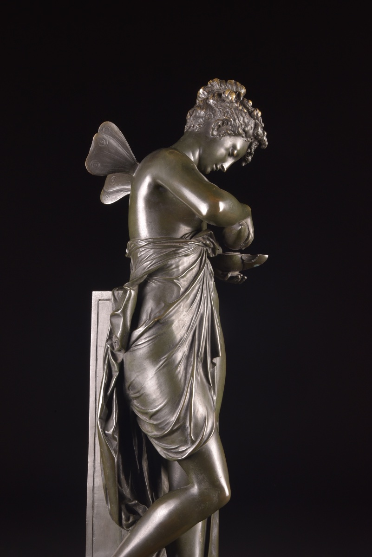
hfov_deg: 13.1
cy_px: 278
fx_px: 1626
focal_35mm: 105
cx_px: 186
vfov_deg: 19.4
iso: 400
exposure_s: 1/125
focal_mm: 105
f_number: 20
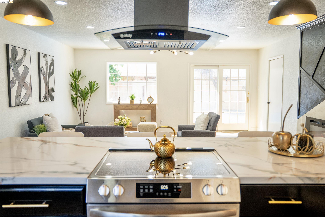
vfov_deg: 43.6
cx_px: 162
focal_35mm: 30
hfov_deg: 61.9
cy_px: 108
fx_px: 271
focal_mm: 30
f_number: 2.8
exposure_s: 1/160
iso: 320
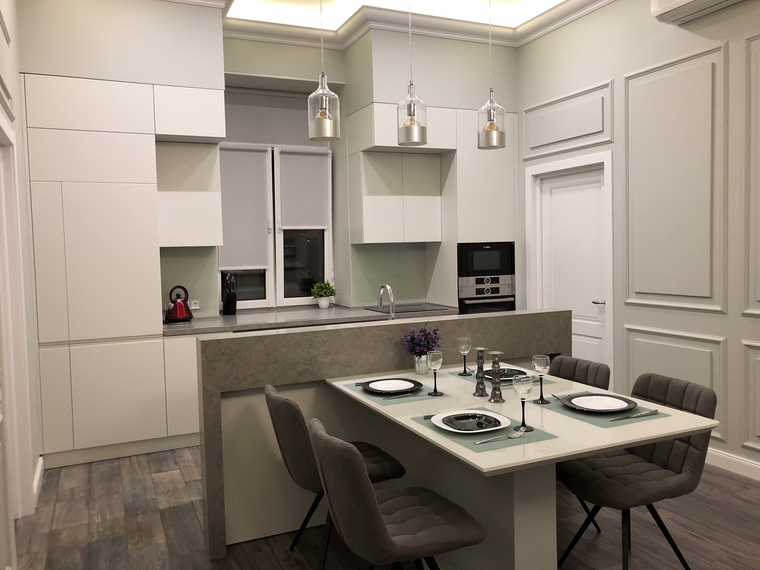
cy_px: 285
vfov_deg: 49.7
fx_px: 615
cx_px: 380
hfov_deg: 63.4
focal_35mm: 28
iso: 32
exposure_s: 1/25
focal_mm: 3.99
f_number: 1.8
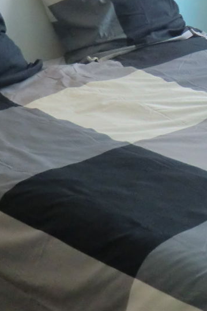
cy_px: 103
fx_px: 906
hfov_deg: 12.6
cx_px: 283
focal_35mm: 105
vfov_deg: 19.4
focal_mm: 6.1
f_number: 3.6
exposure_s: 1/60
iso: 320
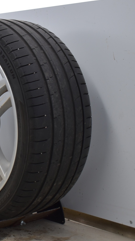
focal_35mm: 76
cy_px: 120
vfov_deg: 27.9
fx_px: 484
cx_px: 7
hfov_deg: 15.7
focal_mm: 32
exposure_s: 1/30
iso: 400
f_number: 4.5
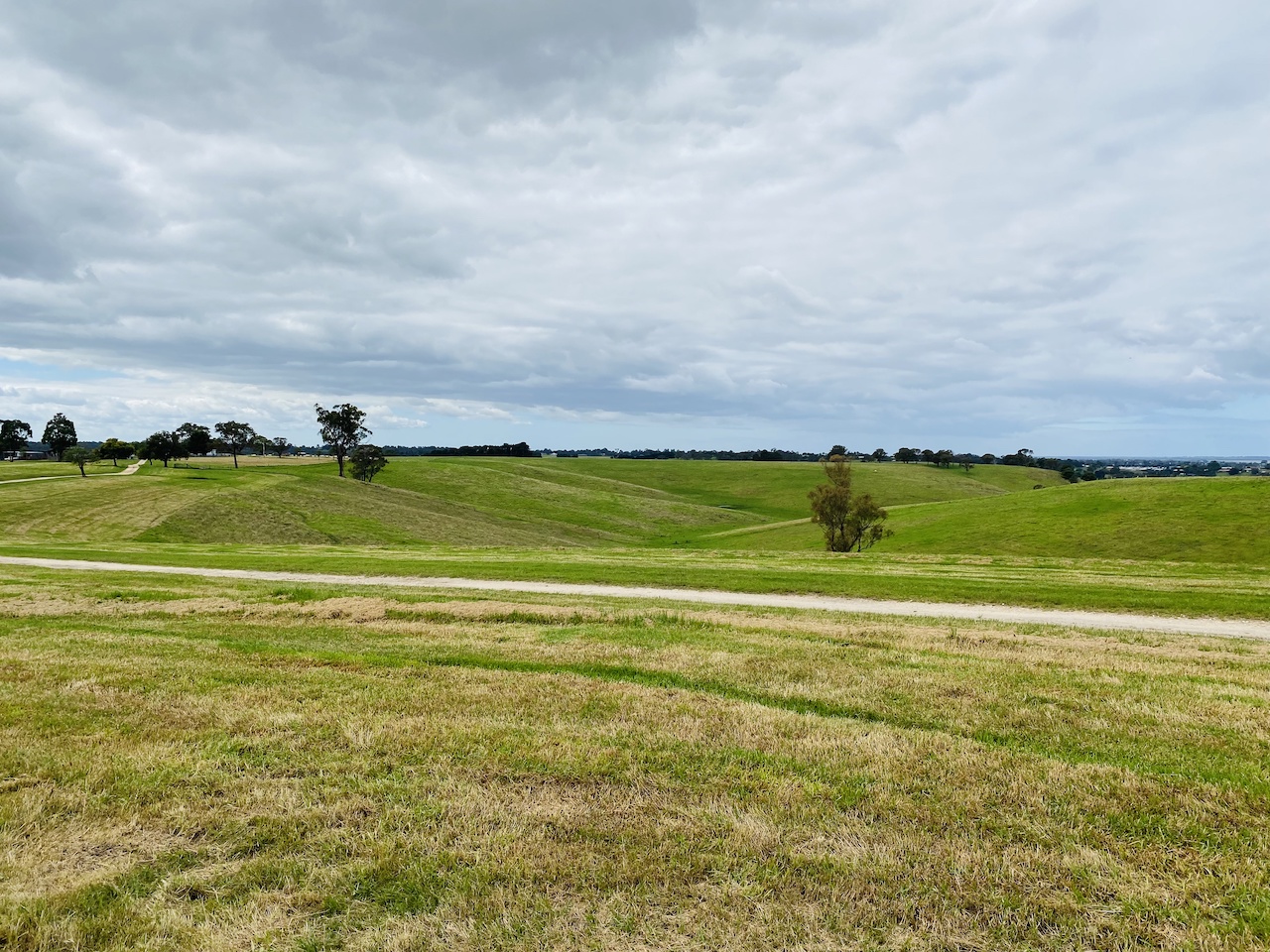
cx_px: 635
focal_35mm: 26
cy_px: 476
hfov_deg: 67.3
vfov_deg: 53.1
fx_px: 954
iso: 32
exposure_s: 1/3846
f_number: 1.8
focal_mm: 4.25
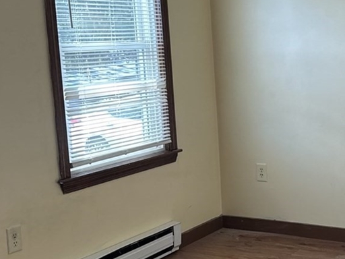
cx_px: 293
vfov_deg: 30.3
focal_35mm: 48
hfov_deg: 37.7
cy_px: 125
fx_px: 478
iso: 64
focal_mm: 6.86
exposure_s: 1/121
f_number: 1.78
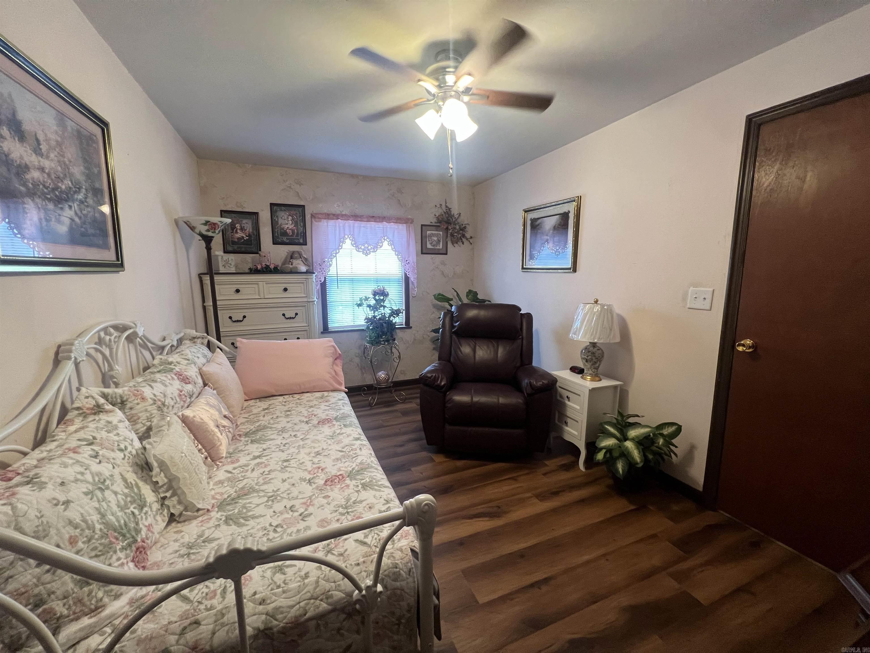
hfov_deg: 106.2
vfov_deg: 89.9
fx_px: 327
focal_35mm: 13
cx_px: 435
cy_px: 326
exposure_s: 1/60
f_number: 1.8
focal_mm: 1.57
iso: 250
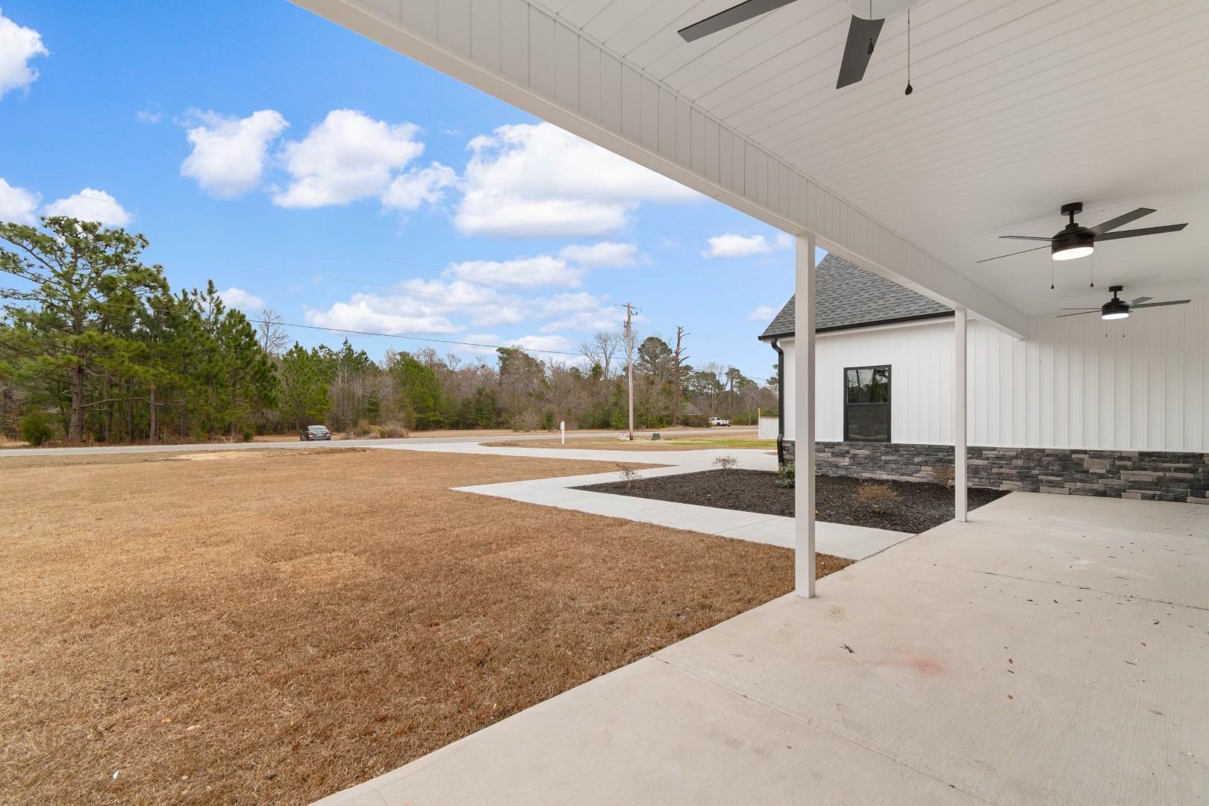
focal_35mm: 15
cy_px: 403
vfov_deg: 77.3
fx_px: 504
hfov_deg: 100.4
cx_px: 604
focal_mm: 10
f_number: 4.5
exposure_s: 1/80
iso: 100
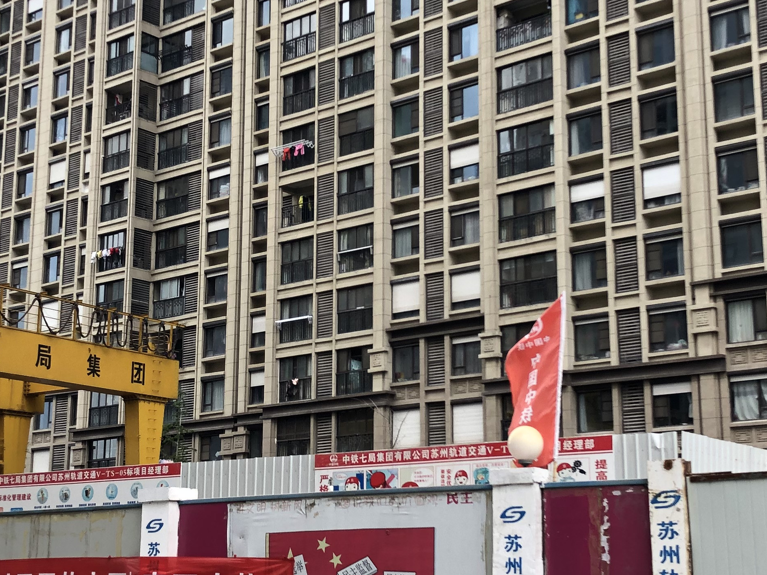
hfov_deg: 32.2
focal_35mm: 60
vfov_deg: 24.4
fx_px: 1329
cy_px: 295
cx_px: 400
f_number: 1.8
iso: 20
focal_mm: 4
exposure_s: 1/461
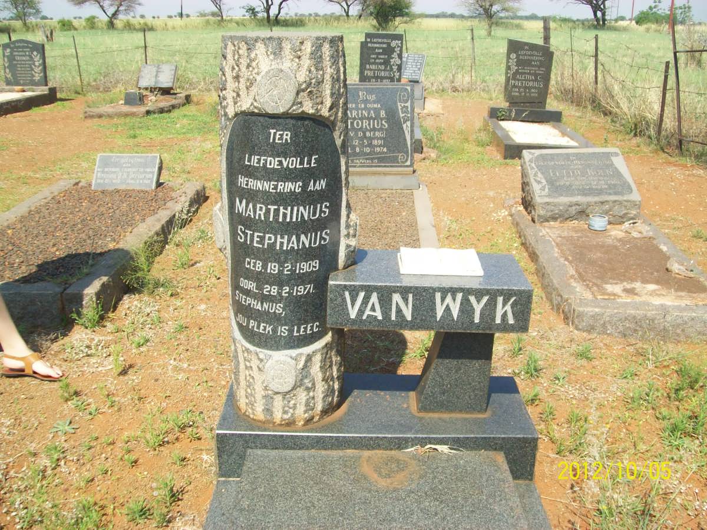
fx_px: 735
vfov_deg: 39.7
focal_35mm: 36
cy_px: 265
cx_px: 354
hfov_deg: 51.4
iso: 64
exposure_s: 1/800
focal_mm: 6
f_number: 2.7
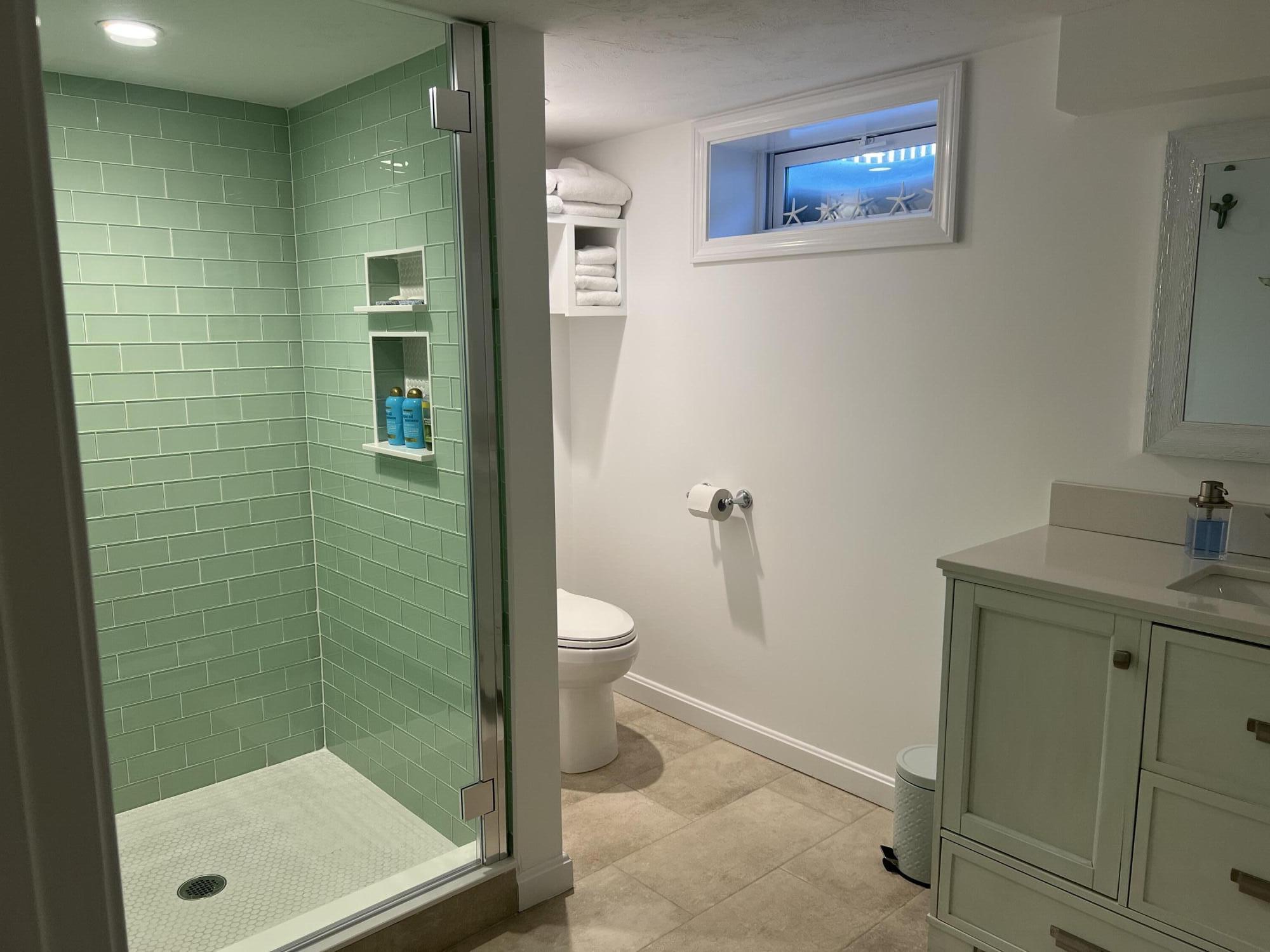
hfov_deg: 67.3
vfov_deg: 53.1
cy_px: 476
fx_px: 954
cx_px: 635
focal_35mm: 26
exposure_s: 1/120
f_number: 1.5
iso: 80
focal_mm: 5.7
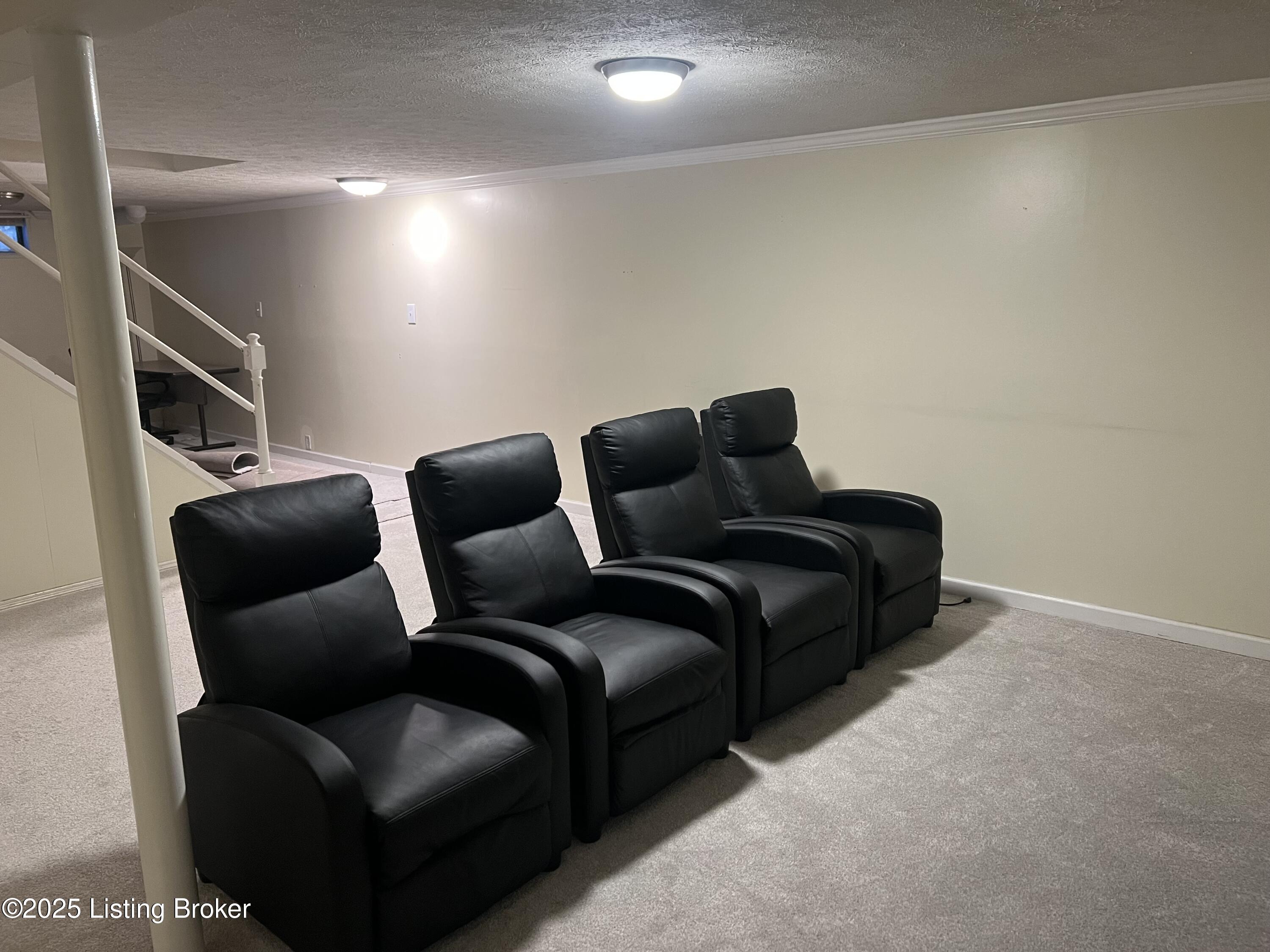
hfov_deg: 67.3
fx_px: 954
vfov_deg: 53.1
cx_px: 635
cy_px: 476
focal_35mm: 26
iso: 250
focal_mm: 5.7
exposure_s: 1/60
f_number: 1.5
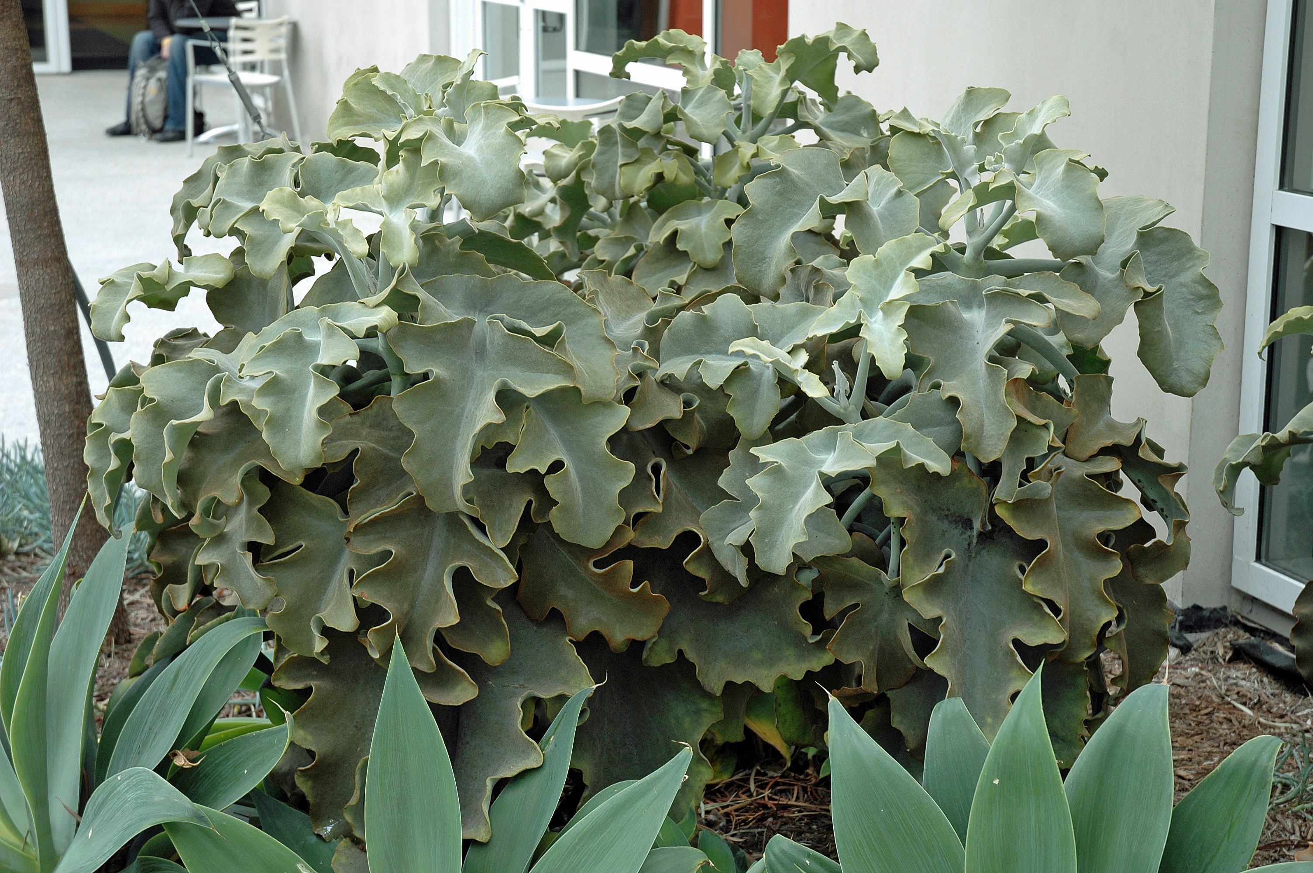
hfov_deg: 29.3
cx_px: 656
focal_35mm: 69
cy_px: 436
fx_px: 2514
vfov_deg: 19.7
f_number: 4.5
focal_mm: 46
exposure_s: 1/60
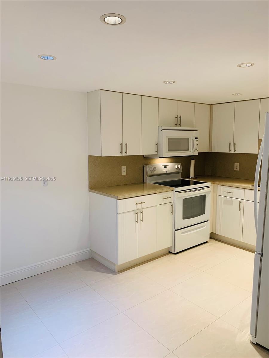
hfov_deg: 53.1
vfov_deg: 67.3
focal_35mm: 26
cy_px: 179
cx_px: 134
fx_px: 269
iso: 80
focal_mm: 4.25
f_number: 1.8
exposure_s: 1/60
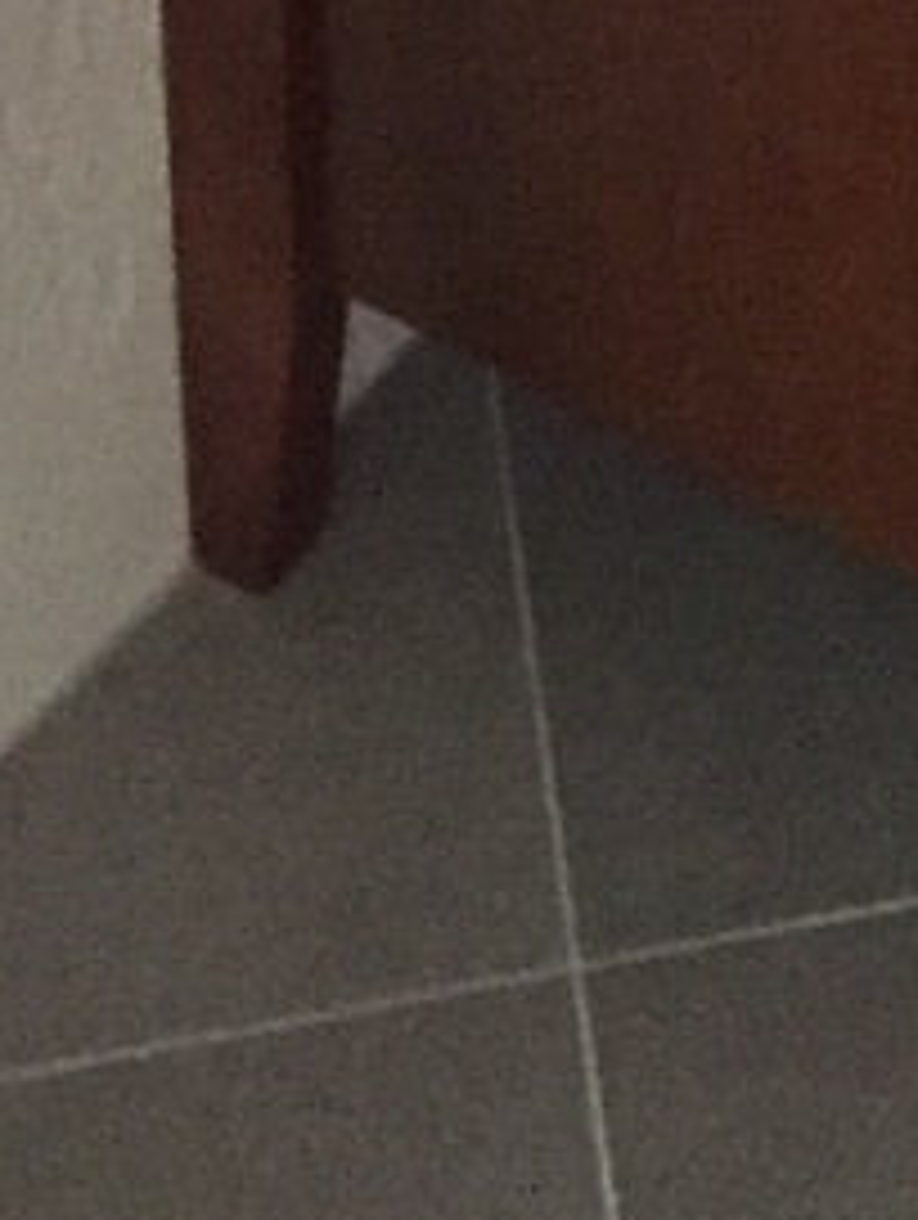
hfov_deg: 8.5
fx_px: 6032
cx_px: 1431
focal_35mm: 171
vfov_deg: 9.4
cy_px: -2314
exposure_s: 1/25
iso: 250
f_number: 2.2
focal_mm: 4.15
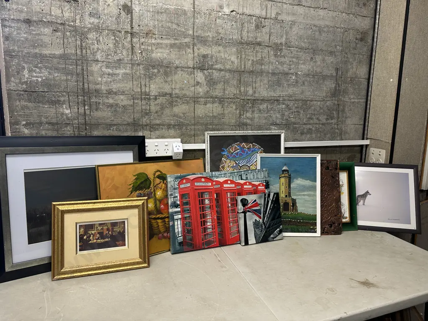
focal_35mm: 24
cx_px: 214
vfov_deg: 56.8
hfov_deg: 71.6
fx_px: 297
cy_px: 160
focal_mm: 6.86
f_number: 1.78
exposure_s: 1/100
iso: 125
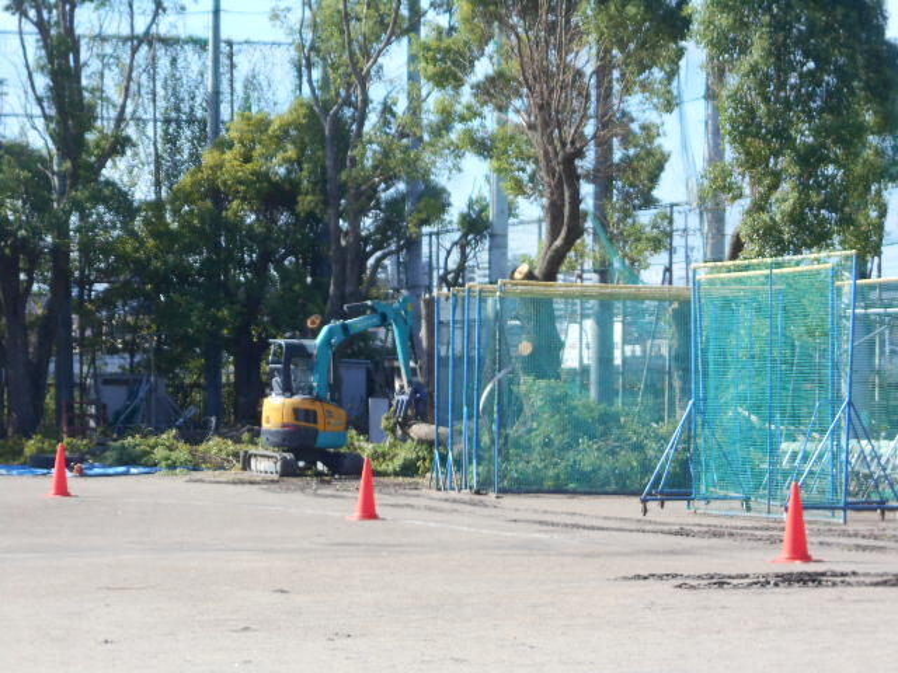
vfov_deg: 11.4
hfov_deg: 15.2
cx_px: 449
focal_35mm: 130
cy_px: 336
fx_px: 3372
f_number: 6.5
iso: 160
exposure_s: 1/250
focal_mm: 23
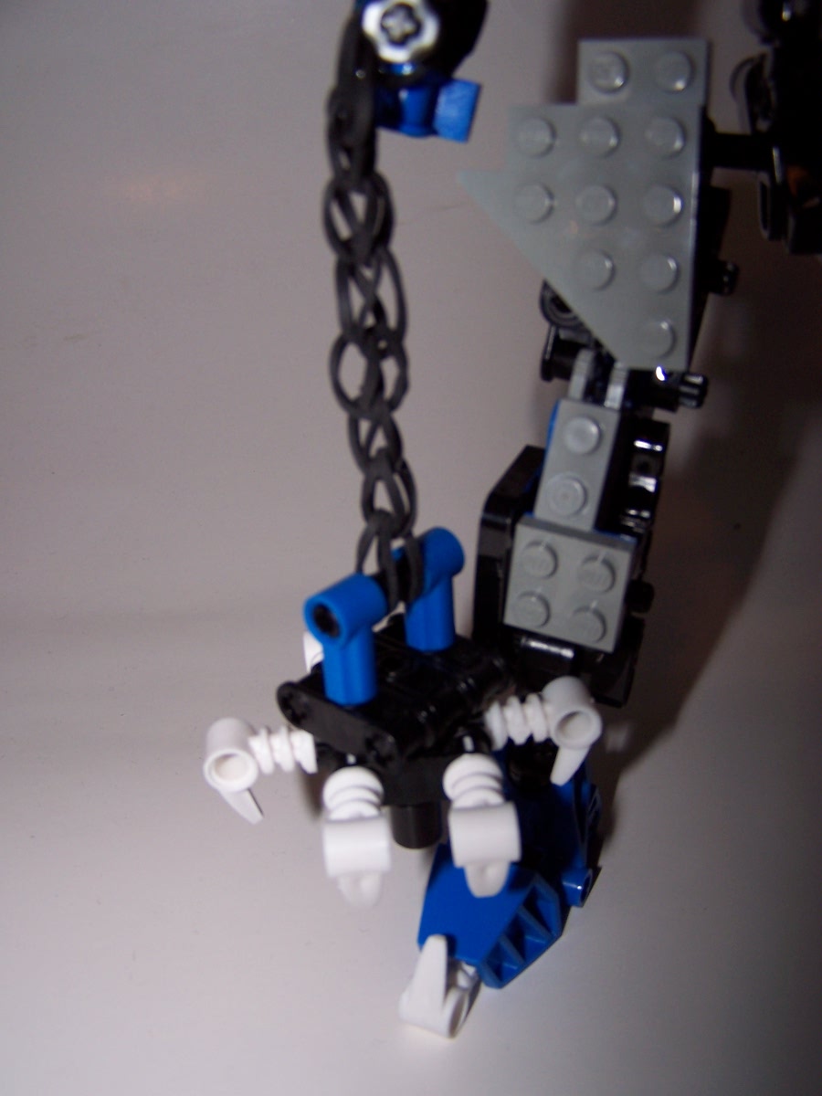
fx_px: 1203
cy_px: 548
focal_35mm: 38
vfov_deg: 49.0
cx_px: 411
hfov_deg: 37.7
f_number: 2.8
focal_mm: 6.3
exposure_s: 1/60
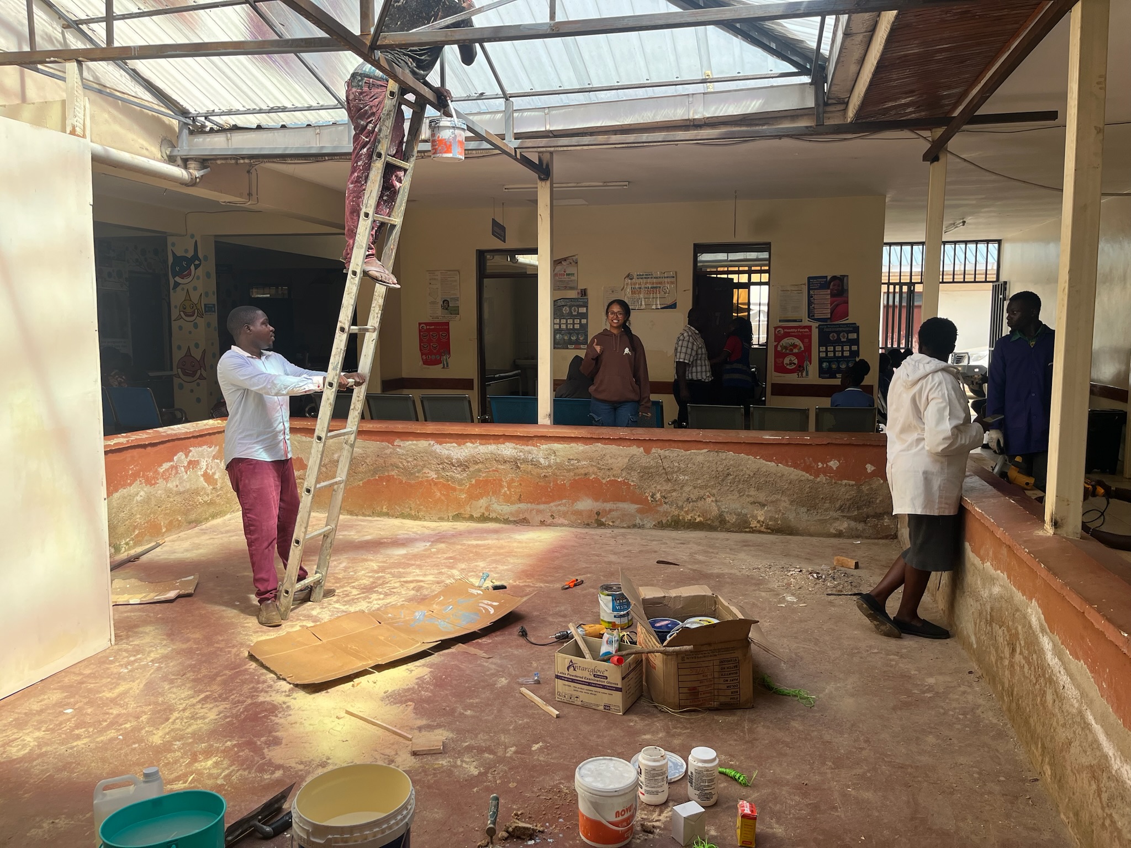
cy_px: 424
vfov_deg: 53.1
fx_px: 849
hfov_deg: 67.3
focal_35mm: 26
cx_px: 566
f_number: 1.6
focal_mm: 5.1
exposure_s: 1/920
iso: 50
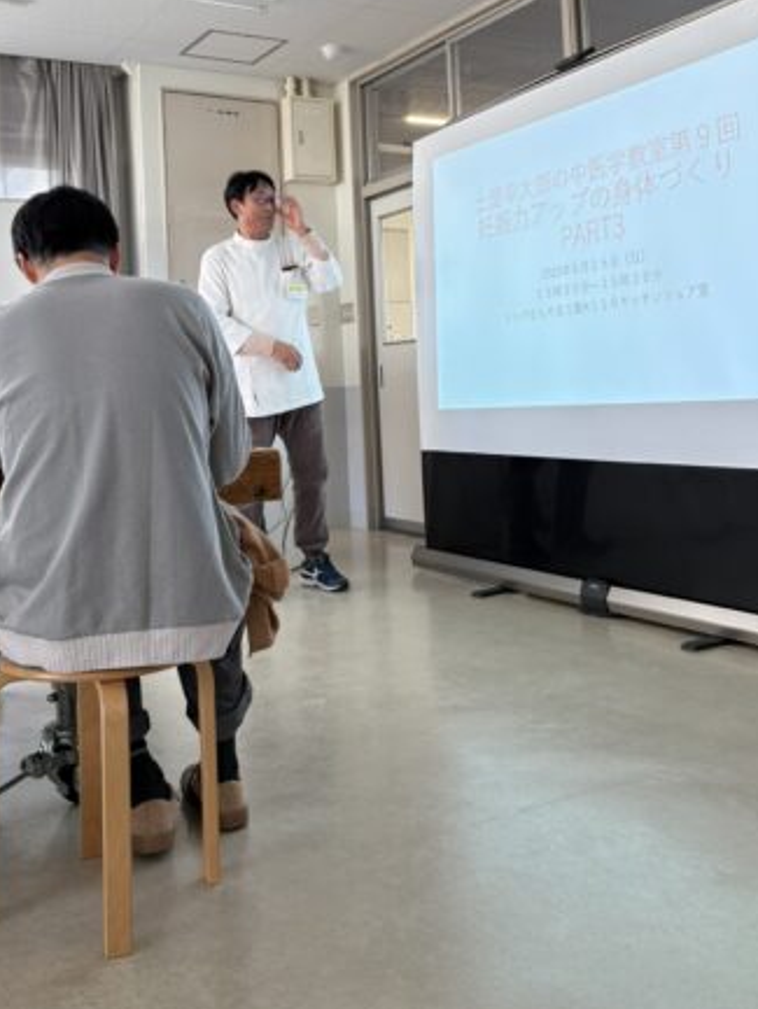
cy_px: 326
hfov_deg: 39.6
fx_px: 1051
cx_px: 329
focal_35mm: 36
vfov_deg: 50.3
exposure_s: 1/106
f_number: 1.6
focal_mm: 5.96
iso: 40
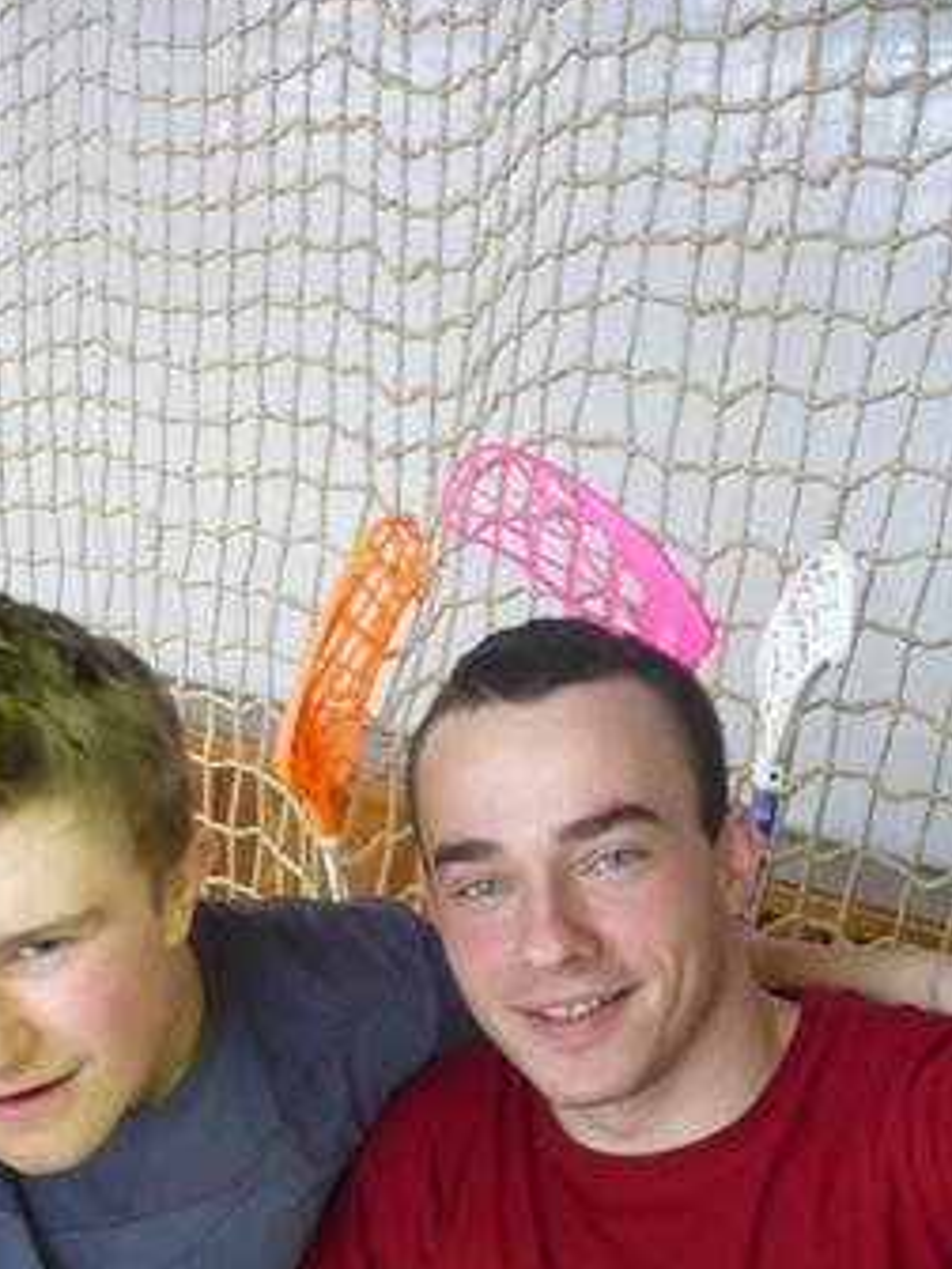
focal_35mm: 50
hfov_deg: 28.8
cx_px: 276
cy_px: 880
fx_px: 1833
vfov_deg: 37.6
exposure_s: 1/8
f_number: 2.8
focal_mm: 5.8
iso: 200
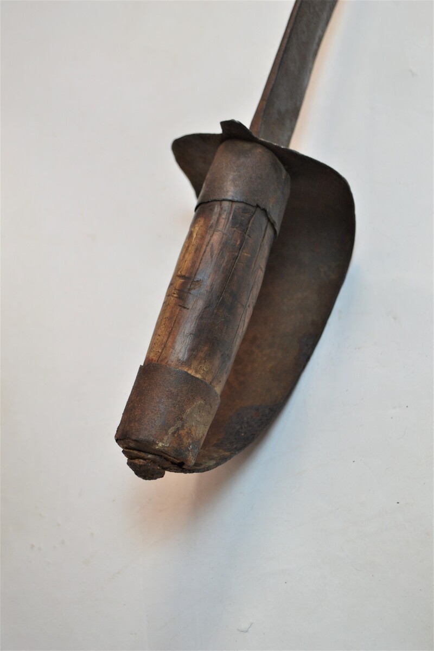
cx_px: 217
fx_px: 922
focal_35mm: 51
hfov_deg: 26.5
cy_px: 326
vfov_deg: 38.9
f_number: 5
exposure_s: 1/40
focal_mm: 34
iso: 400
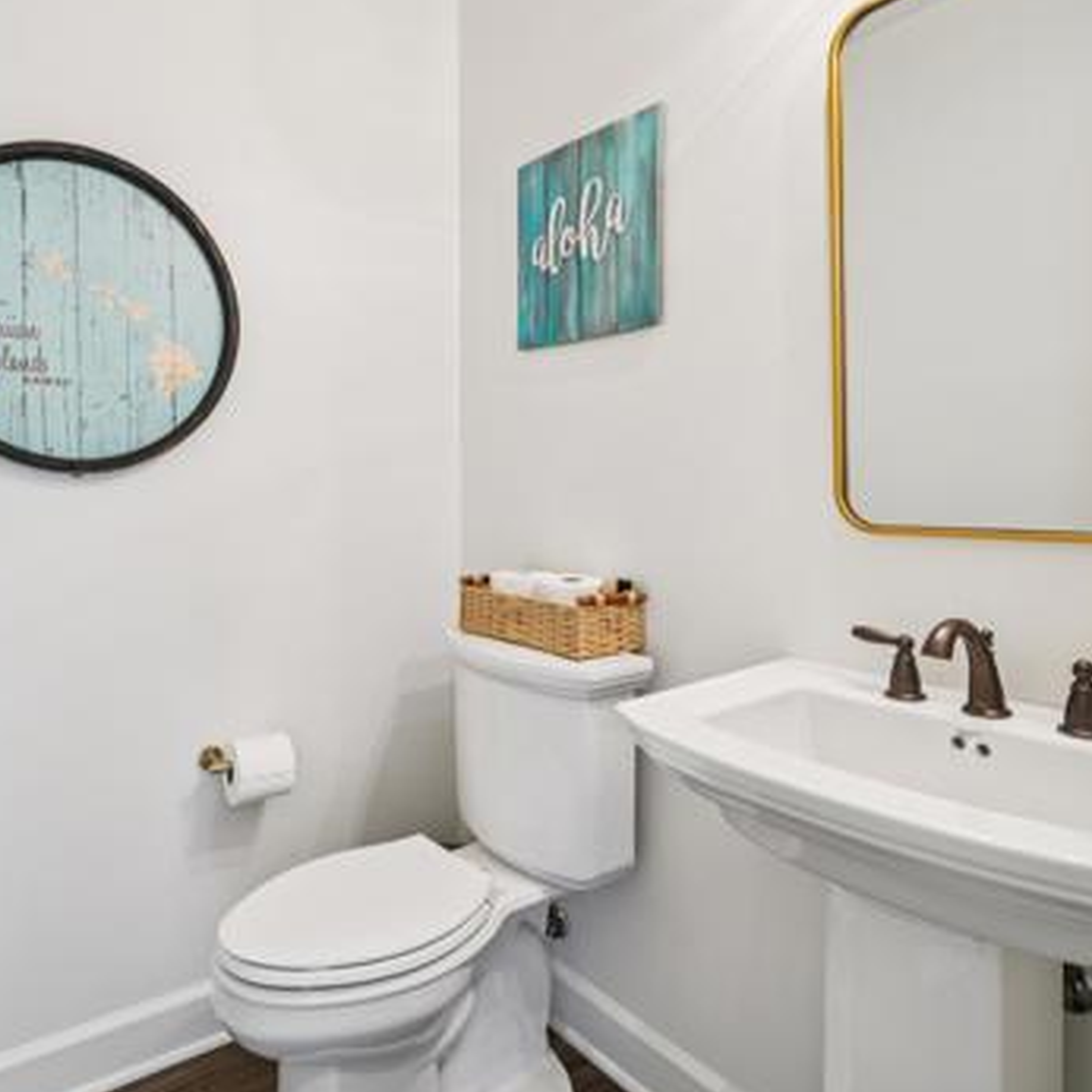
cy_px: 484
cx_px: 467
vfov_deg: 69.4
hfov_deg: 69.3
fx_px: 785
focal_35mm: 22
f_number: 8
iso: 400
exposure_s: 1/15
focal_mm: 14
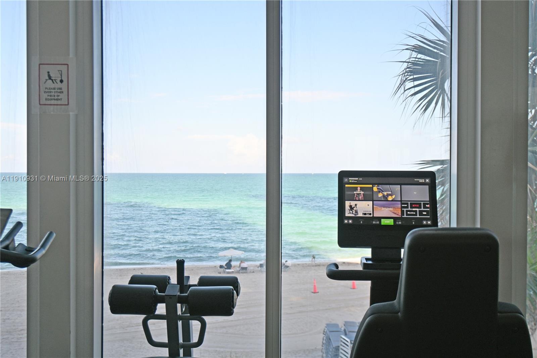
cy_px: 179
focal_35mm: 38
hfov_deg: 51.3
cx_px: 268
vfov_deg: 35.5
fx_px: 559
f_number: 4.2
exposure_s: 1/100
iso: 100
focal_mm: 25
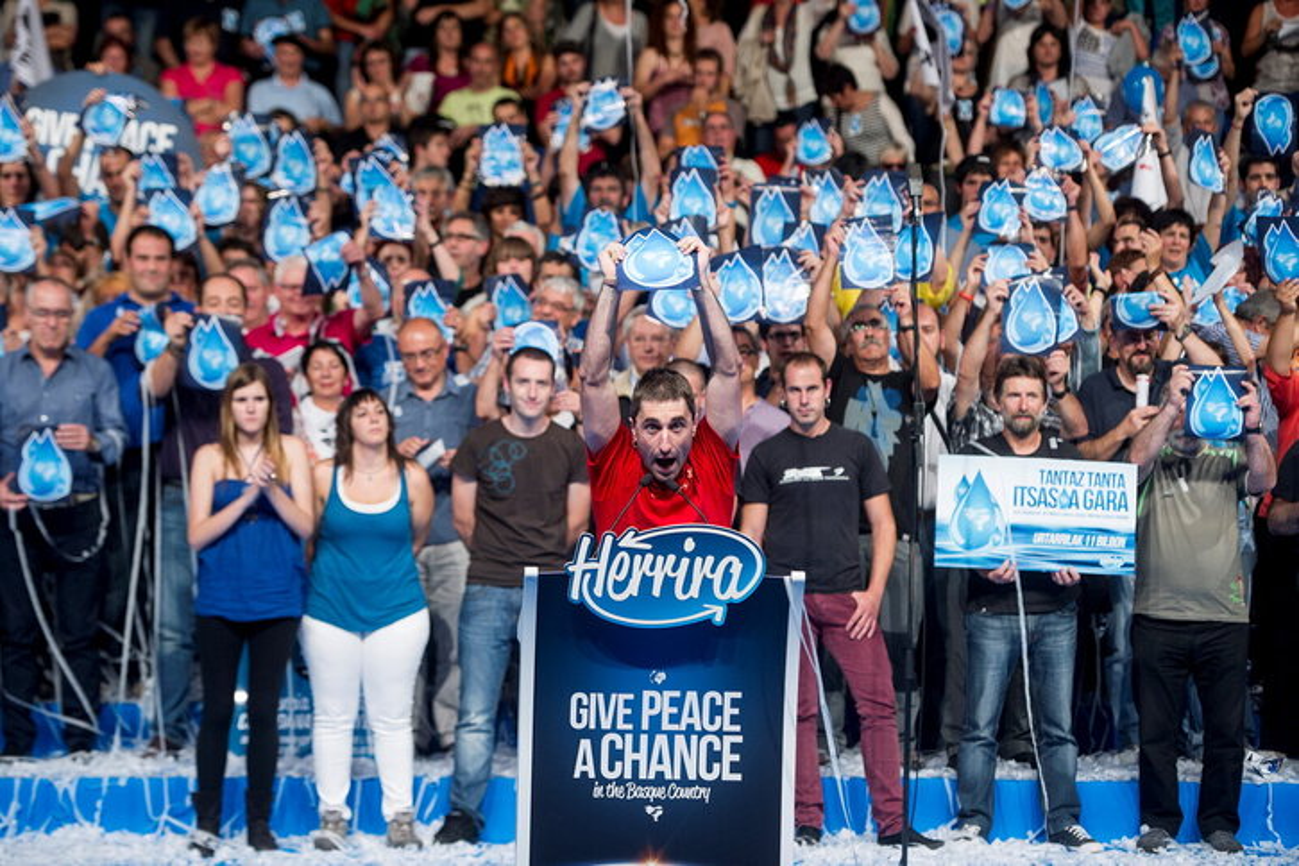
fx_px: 3788
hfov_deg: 19.5
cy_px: 433
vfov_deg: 13.0
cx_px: 650
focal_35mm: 105
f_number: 3.5
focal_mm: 105
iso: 800
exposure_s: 1/250
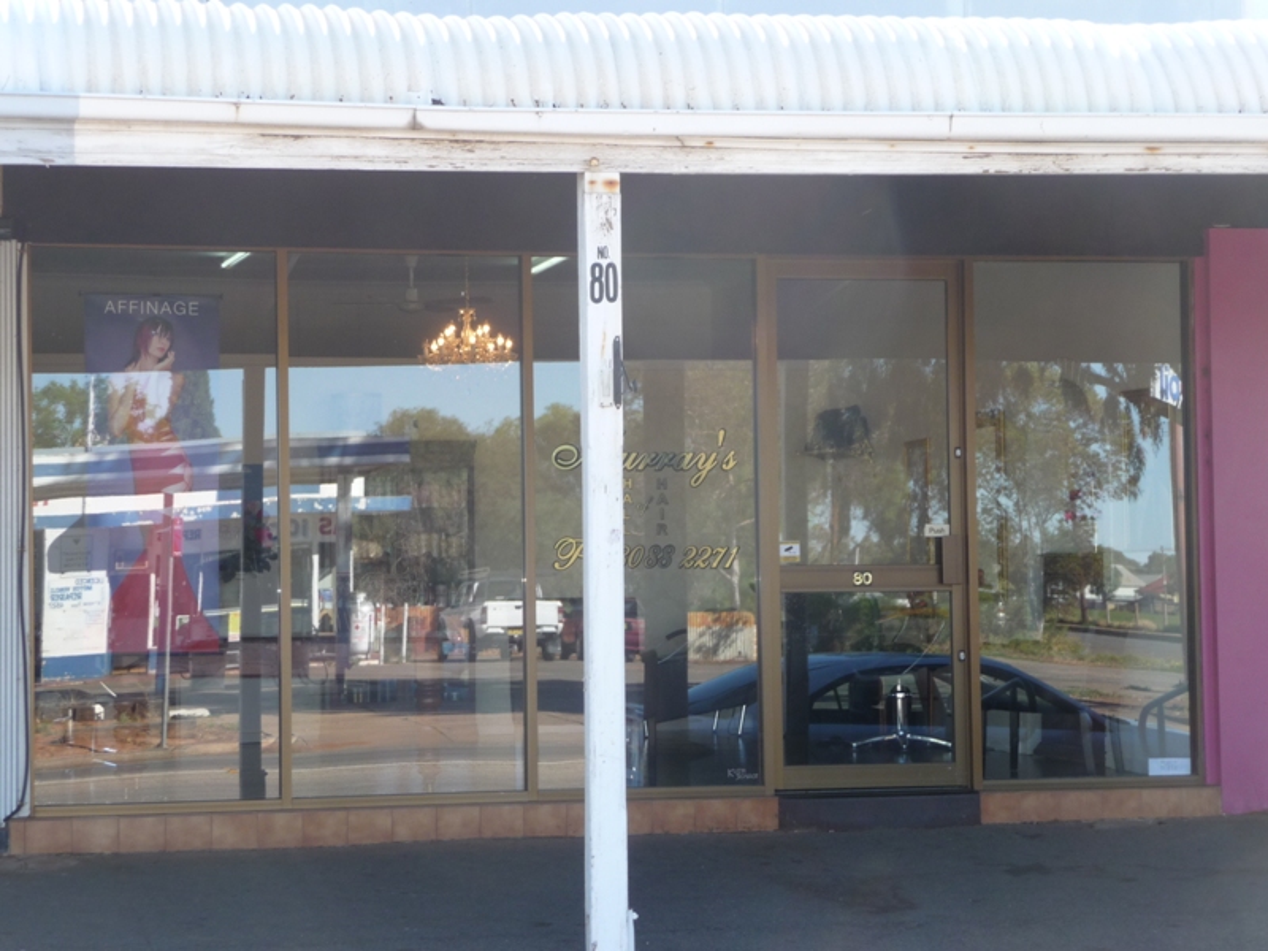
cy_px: 476
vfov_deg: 16.6
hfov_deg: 22.0
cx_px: 634
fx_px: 3260
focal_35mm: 89
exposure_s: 1/80
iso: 100
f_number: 4.7
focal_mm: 15.2
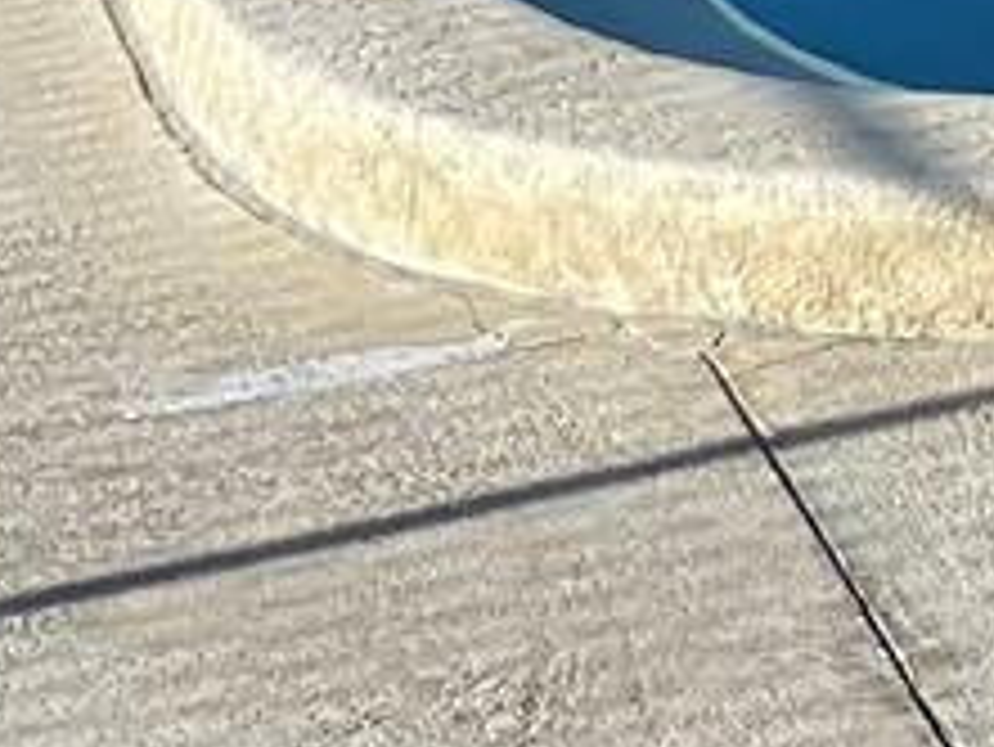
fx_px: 5401
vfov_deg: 7.7
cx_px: 2163
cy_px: -608
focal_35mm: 188
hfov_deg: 9.6
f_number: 1.6
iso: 32
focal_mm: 5.1
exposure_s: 1/5128
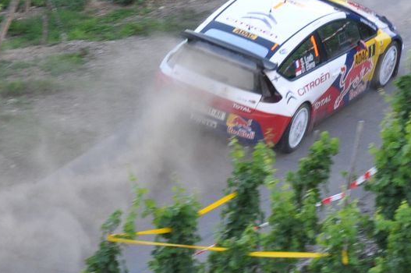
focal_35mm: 479
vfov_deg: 2.9
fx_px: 5456
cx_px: 314
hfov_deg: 4.3
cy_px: -54
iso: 800
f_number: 5.6
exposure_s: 1/200
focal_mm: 105
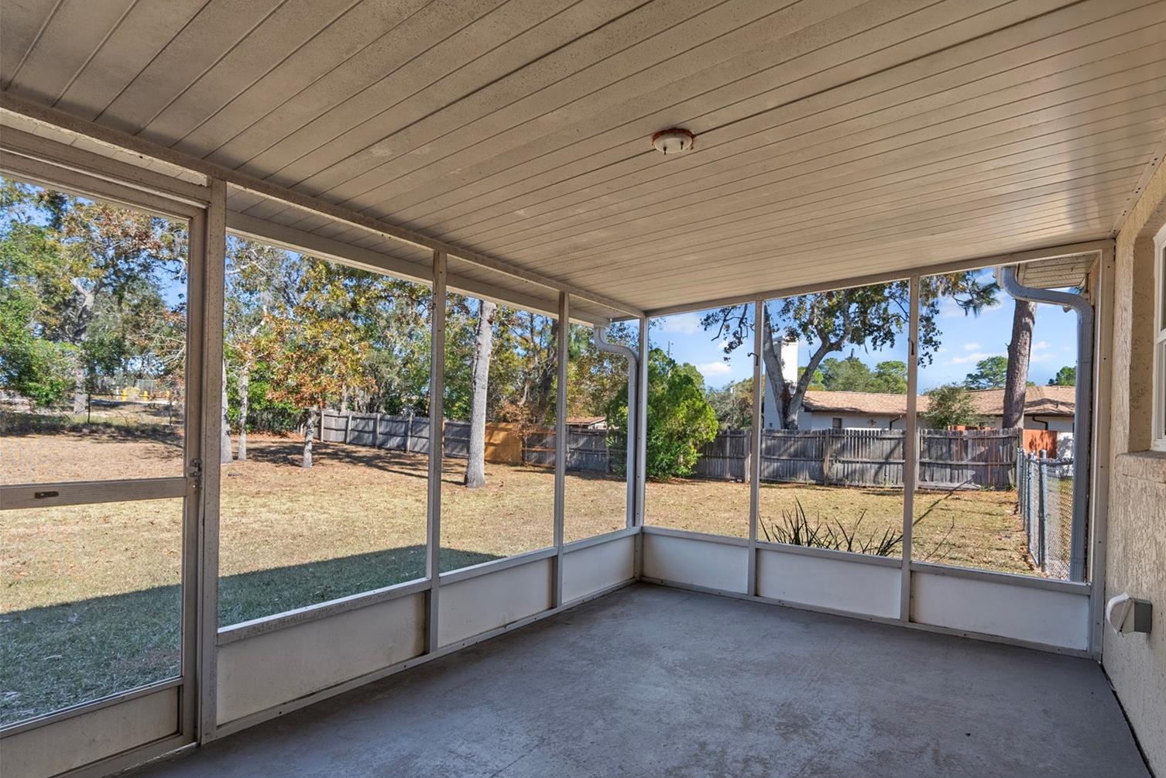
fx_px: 551
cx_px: 619
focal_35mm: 17
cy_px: 406
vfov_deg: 70.4
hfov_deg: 93.1
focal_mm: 16
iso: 250
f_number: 8
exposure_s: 1/8
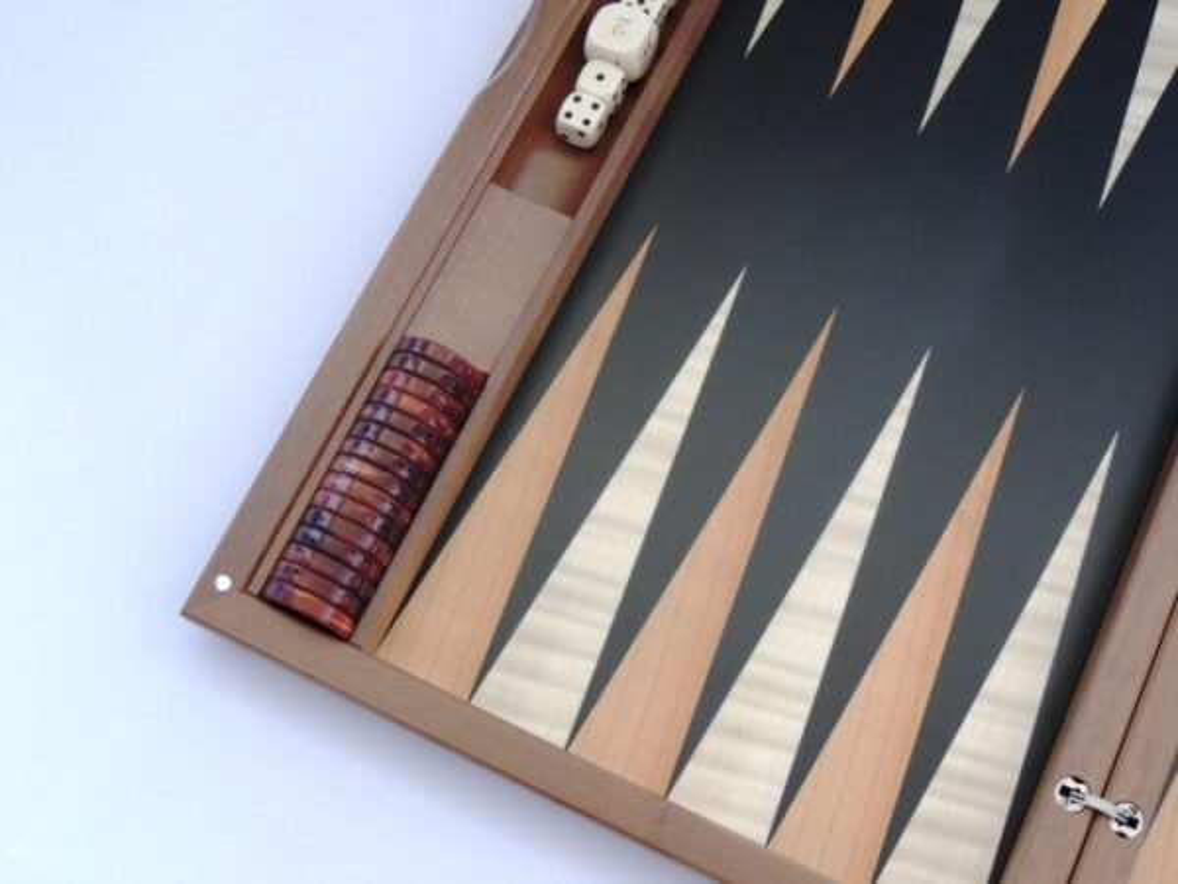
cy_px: 442
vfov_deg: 30.9
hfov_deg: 40.4
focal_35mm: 47
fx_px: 1599
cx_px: 589
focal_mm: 8.3
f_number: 3.5
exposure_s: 1/15
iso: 400
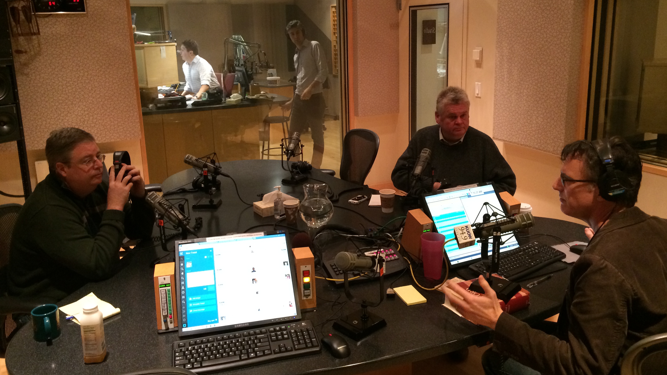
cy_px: 154
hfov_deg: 59.5
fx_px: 584
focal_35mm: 33
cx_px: 335
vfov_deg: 35.5
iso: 320
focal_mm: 4.12
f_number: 2.2
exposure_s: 1/24
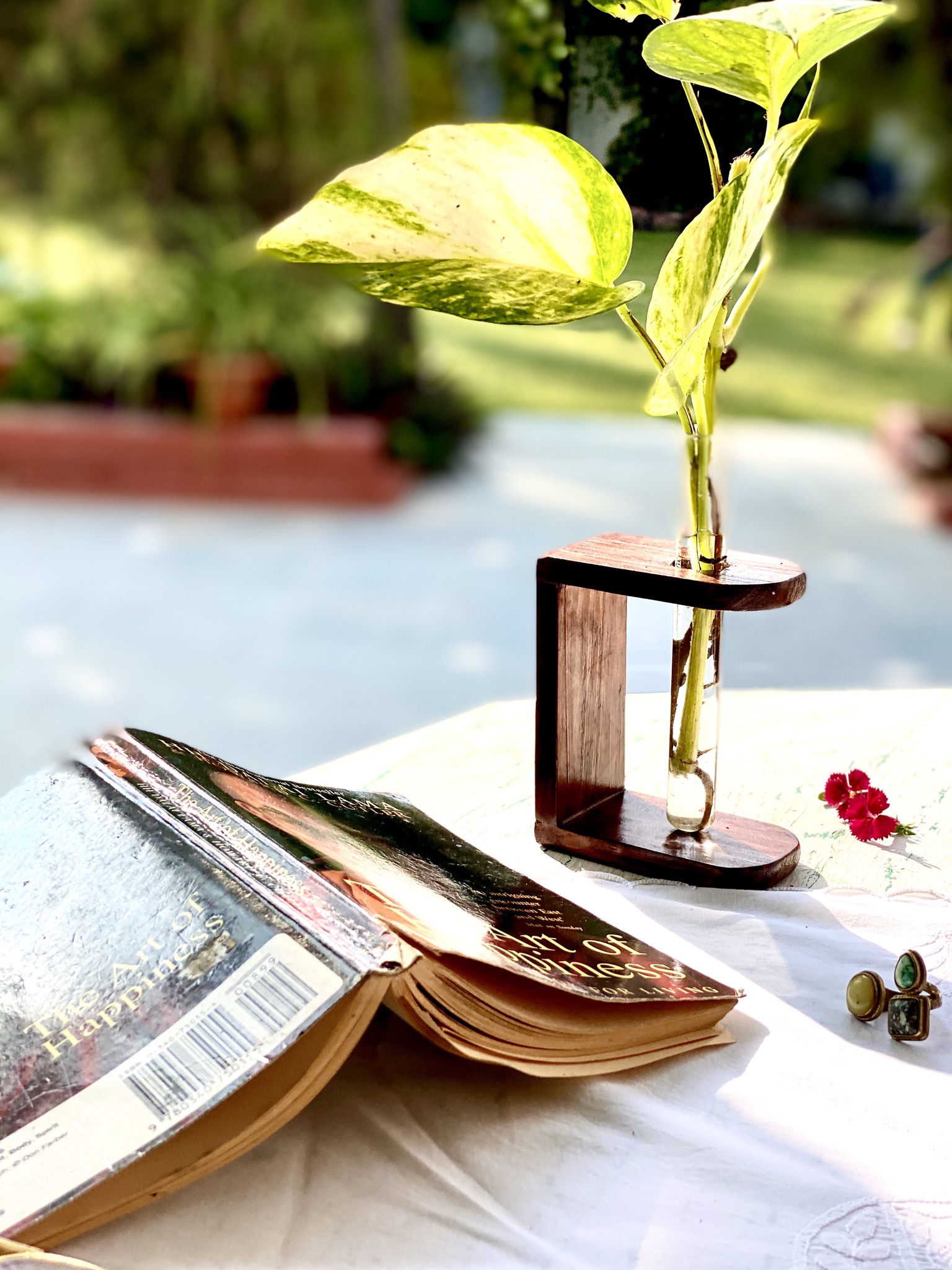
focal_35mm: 52
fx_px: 1907
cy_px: 635
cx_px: 476
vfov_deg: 36.8
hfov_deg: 28.0
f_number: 2
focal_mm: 6
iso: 20
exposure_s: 1/403
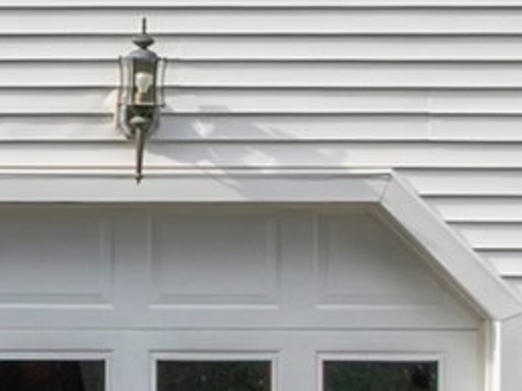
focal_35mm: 190
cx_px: -369
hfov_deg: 9.9
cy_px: 187
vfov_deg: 7.8
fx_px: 2864
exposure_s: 1/100
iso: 130
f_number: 2.8
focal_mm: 12.29
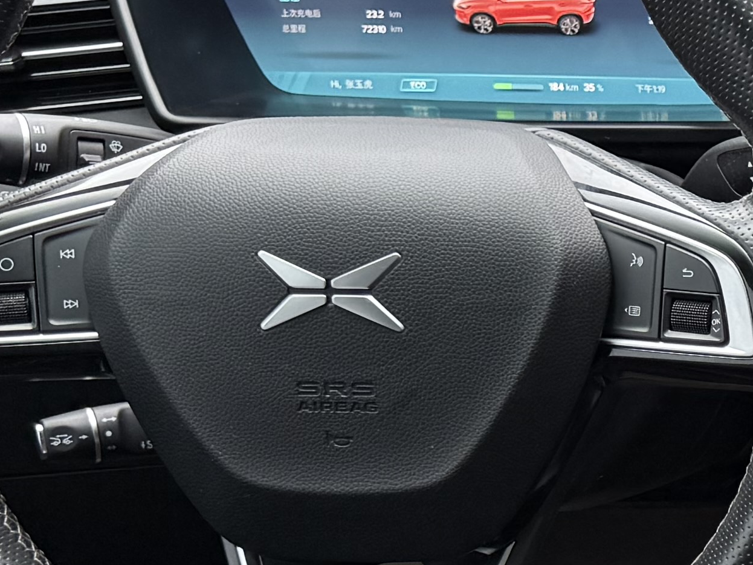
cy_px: 616
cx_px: 1236
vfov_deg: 13.2
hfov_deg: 15.9
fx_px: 2393
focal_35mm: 110
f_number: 1.78
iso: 64
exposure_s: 1/121
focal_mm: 6.76
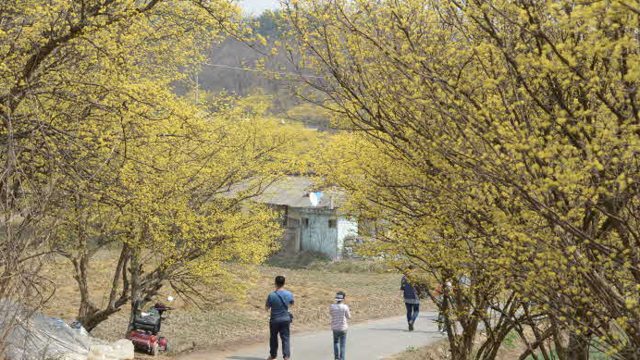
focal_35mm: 72
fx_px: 1222
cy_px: 168
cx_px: 322
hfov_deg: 29.4
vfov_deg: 16.8
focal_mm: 68
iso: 200
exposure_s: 1/400
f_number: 7.1
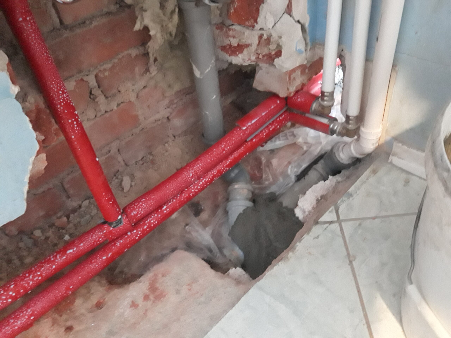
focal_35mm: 28
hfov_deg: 63.4
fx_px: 365
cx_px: 226
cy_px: 169
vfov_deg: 49.7
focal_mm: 3.34
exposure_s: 1/8
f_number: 1.9
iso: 1000
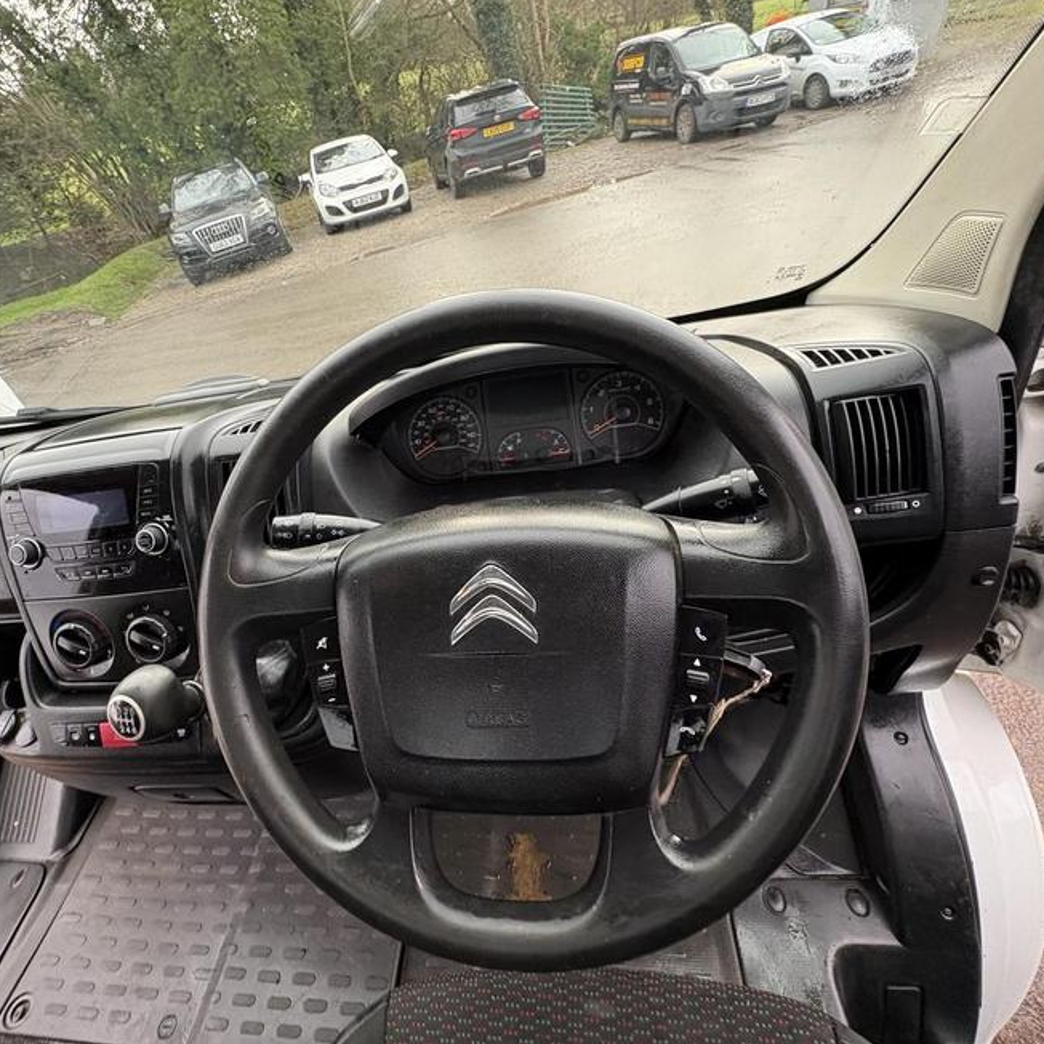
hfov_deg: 83.8
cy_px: 509
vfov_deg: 84.0
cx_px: 477
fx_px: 580
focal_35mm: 17
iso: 200
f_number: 2.2
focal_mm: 2.22
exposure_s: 1/82
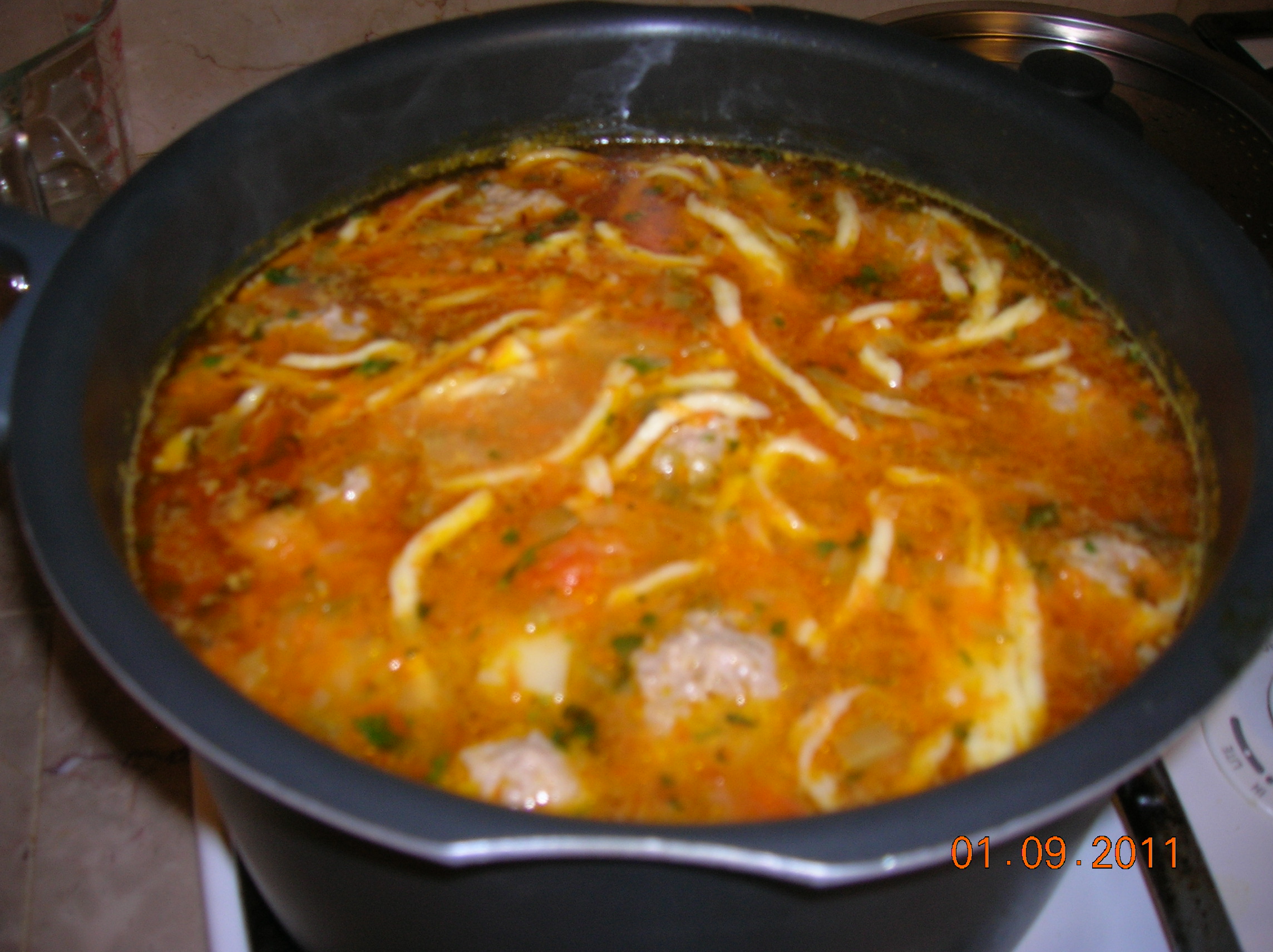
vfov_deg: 41.7
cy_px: 476
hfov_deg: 54.0
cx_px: 636
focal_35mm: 34
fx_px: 1249
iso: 50
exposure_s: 1/60.1
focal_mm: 5.7
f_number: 2.9
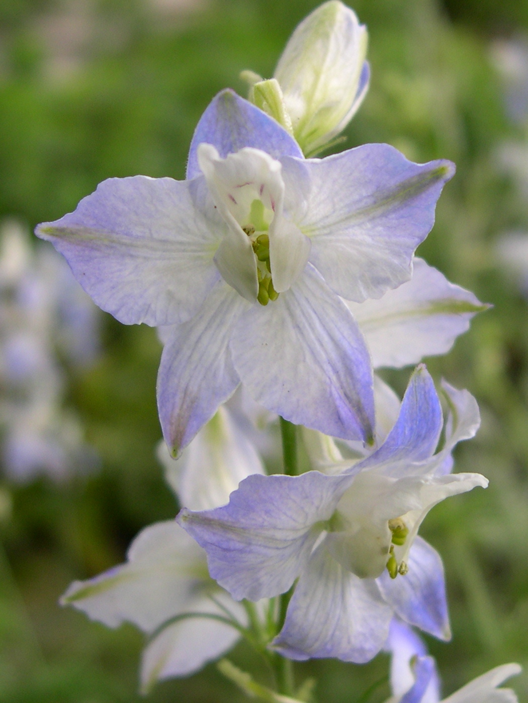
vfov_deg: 49.0
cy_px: 352
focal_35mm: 38
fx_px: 773
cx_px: 264
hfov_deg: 37.7
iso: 100
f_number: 2.8
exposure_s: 1/226
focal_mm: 8
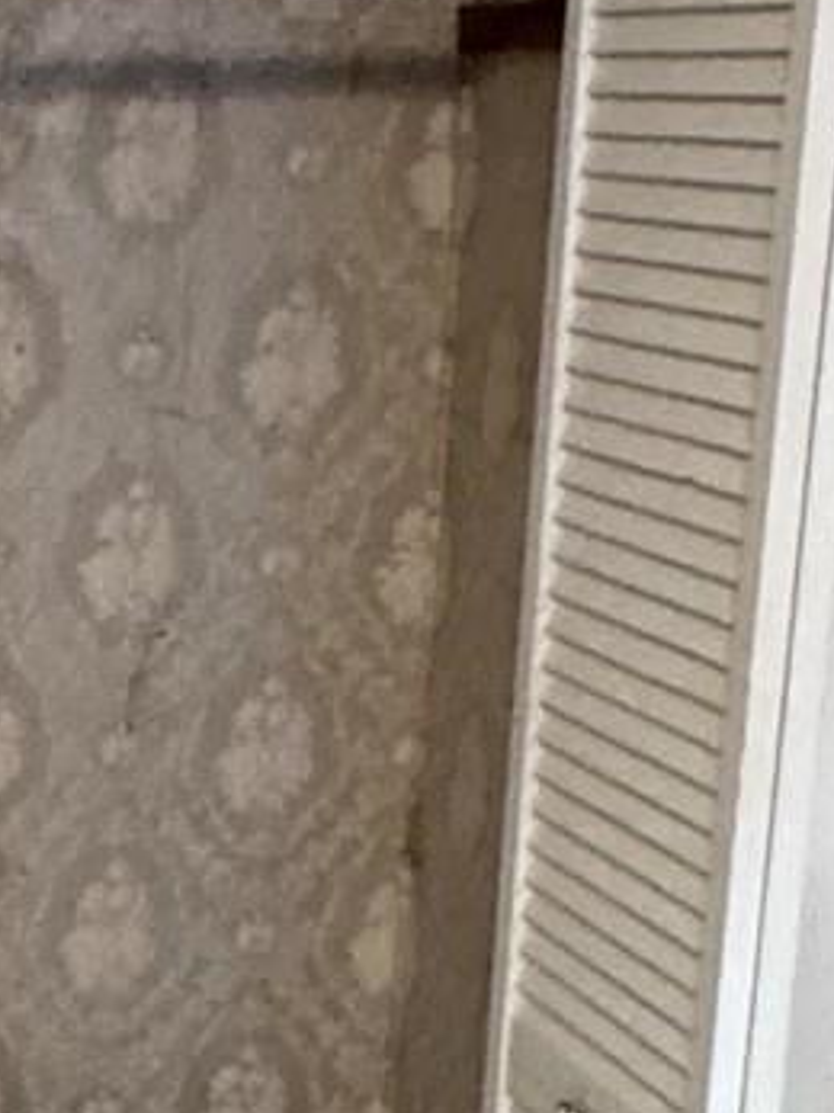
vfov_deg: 20.9
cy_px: 824
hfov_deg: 15.1
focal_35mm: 93
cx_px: -282
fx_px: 2989
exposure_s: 1/40
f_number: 2.2
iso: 1000
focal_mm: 2.22
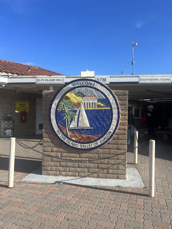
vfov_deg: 65.3
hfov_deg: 51.3
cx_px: 88
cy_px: 116
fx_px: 179
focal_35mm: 27
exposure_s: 1/3257
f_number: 1.5
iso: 50
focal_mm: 5.7
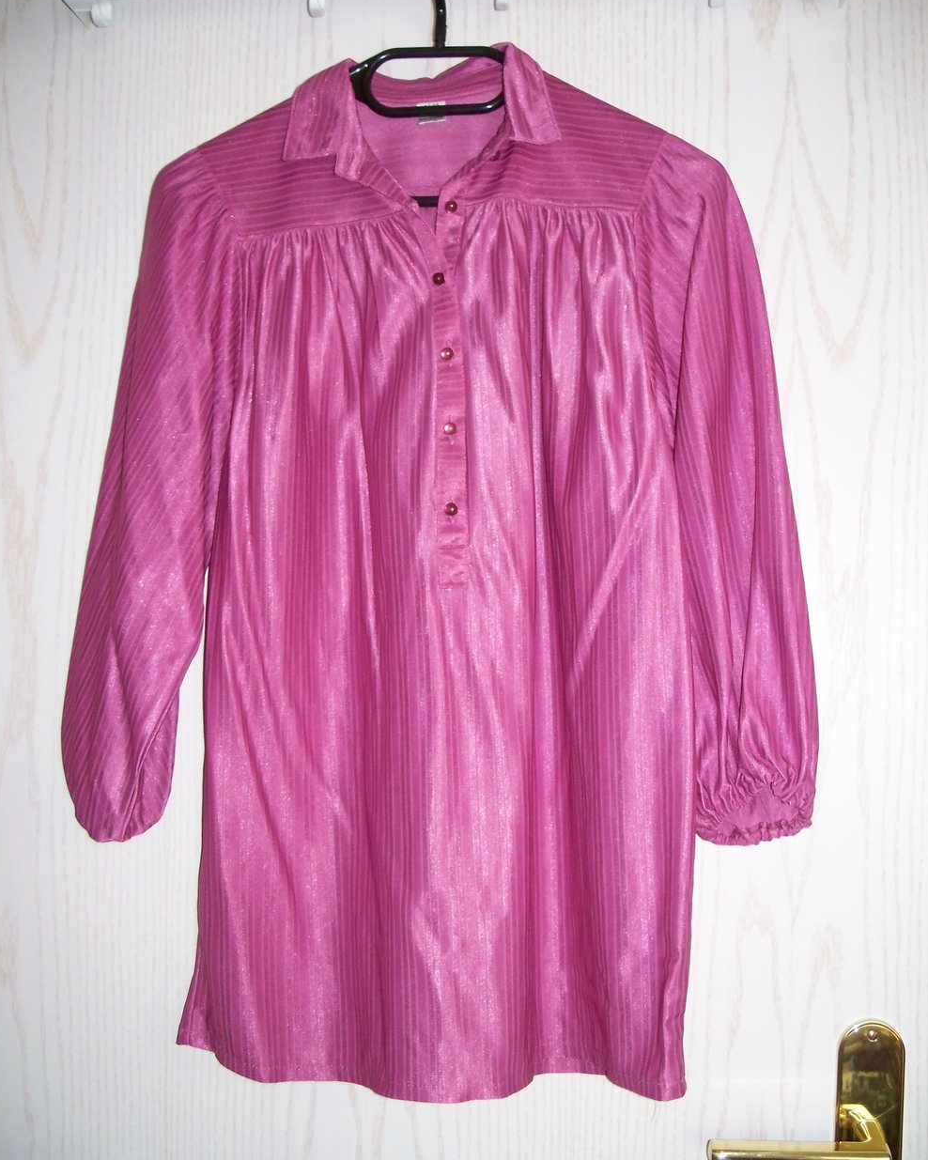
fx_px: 1339
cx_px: 464
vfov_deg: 46.8
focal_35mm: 39
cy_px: 599
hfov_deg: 38.2
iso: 400
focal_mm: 7.8
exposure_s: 1/60
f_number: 2.8
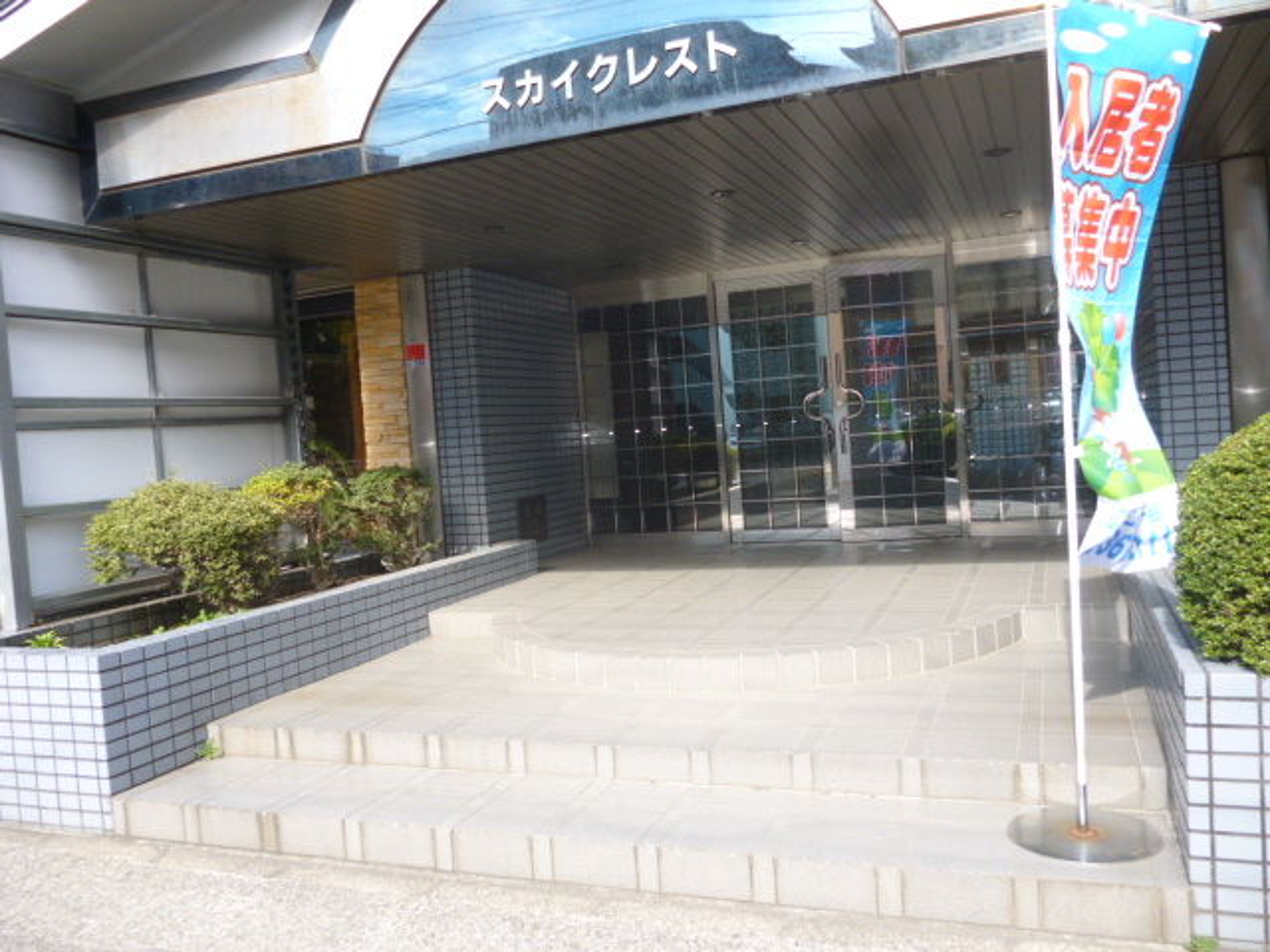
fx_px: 1027
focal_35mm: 28
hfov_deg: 63.4
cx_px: 635
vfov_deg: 49.7
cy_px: 476
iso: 100
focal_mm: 5
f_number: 3.1
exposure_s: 1/160
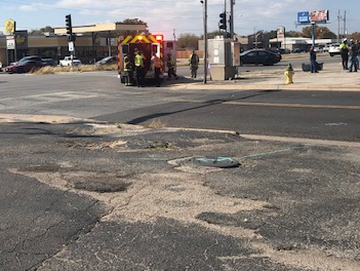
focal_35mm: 51
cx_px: 153
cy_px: 79
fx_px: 531
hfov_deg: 37.4
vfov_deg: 28.3
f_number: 1.8
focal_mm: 3.99
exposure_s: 1/3205
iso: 20
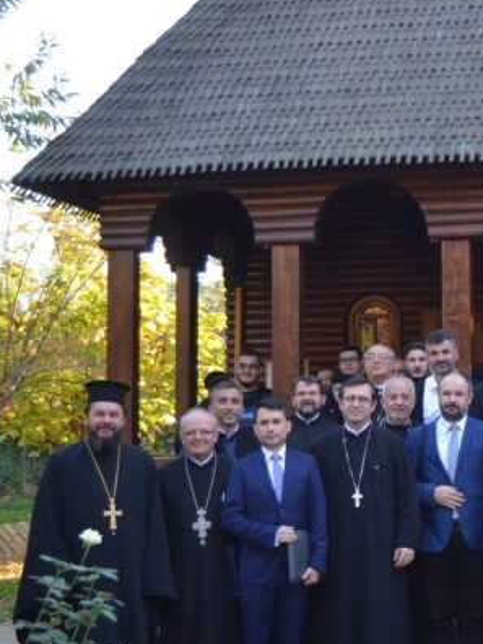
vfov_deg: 28.9
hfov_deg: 20.2
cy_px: 371
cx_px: 611
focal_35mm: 67
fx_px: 1246
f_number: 3.5
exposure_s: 1/160
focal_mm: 18
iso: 200
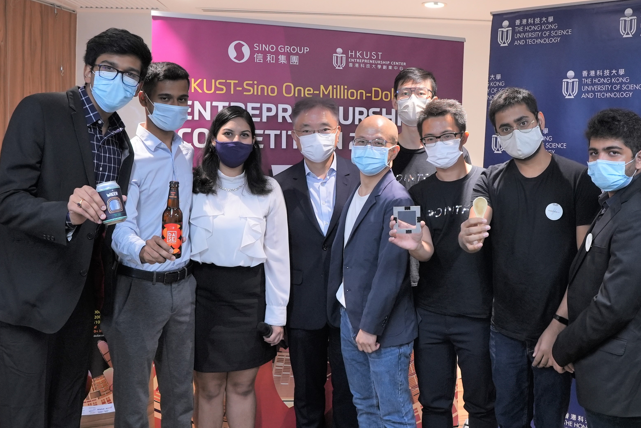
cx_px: 416
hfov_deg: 50.0
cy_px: 183
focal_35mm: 38
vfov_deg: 35.0
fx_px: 677
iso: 2500
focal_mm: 28
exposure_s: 1/100
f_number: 5.6
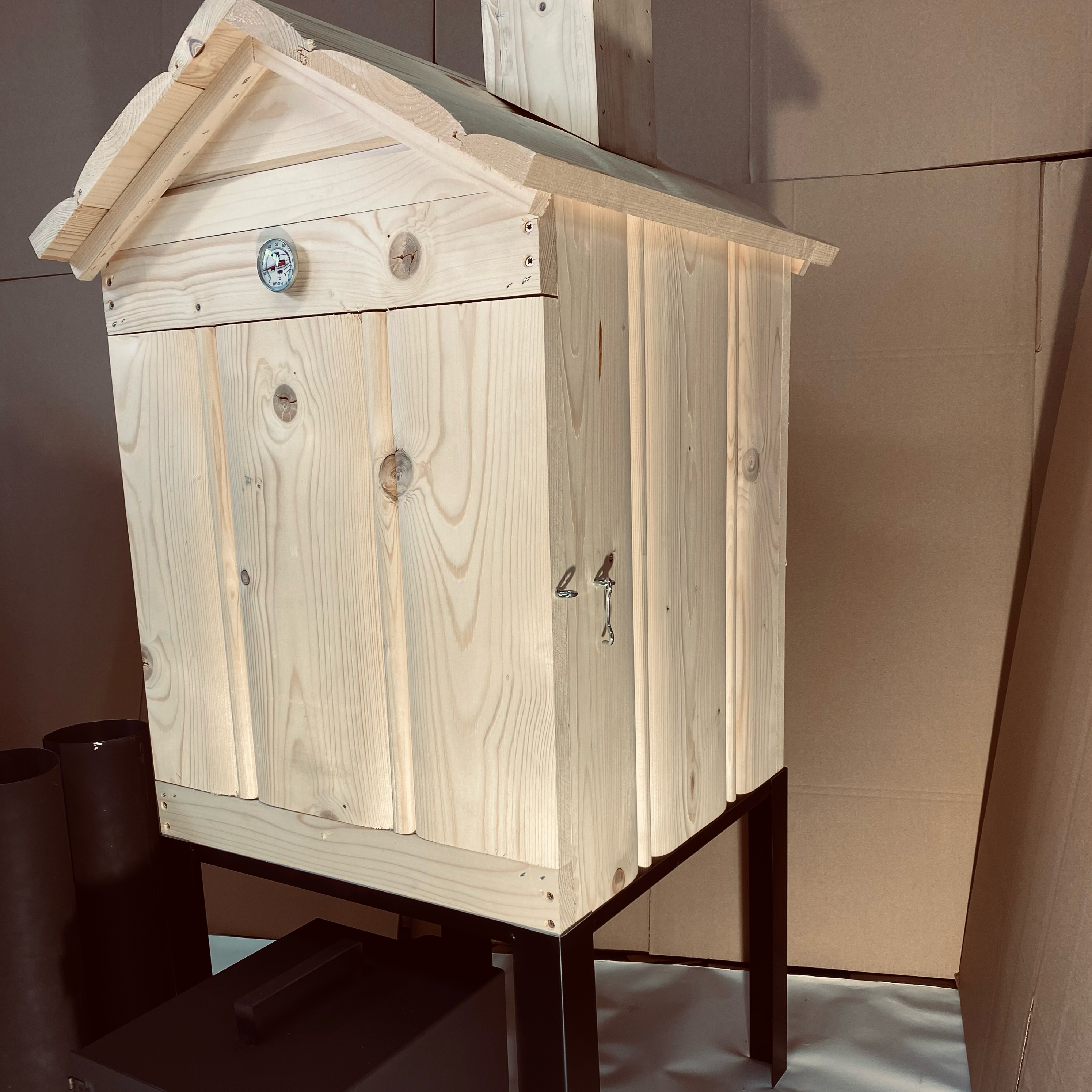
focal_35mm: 31
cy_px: 669
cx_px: 541
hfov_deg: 52.5
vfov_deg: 52.1
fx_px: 1106
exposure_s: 1/100
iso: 64
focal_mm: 4.25
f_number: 1.8
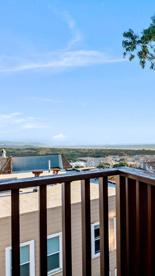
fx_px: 190
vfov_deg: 71.9
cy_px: 137
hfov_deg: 37.9
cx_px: 165
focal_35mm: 26
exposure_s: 1/200
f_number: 13
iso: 640
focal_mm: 16
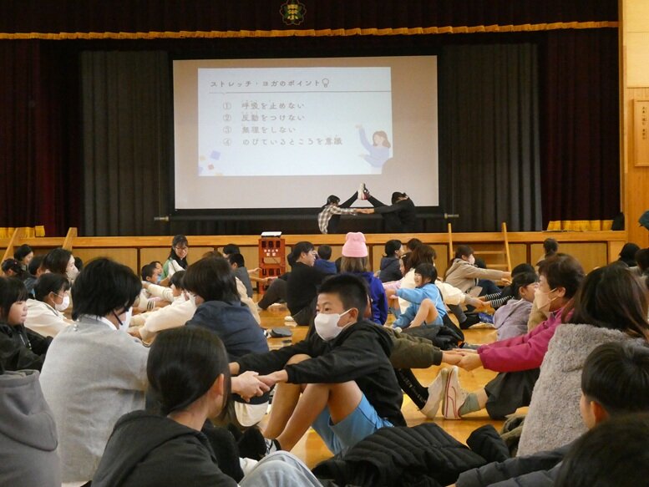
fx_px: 1144
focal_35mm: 61
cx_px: 324
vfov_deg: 24.0
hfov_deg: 31.7
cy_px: 244
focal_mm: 10.9
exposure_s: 1/125
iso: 1600
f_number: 4.3
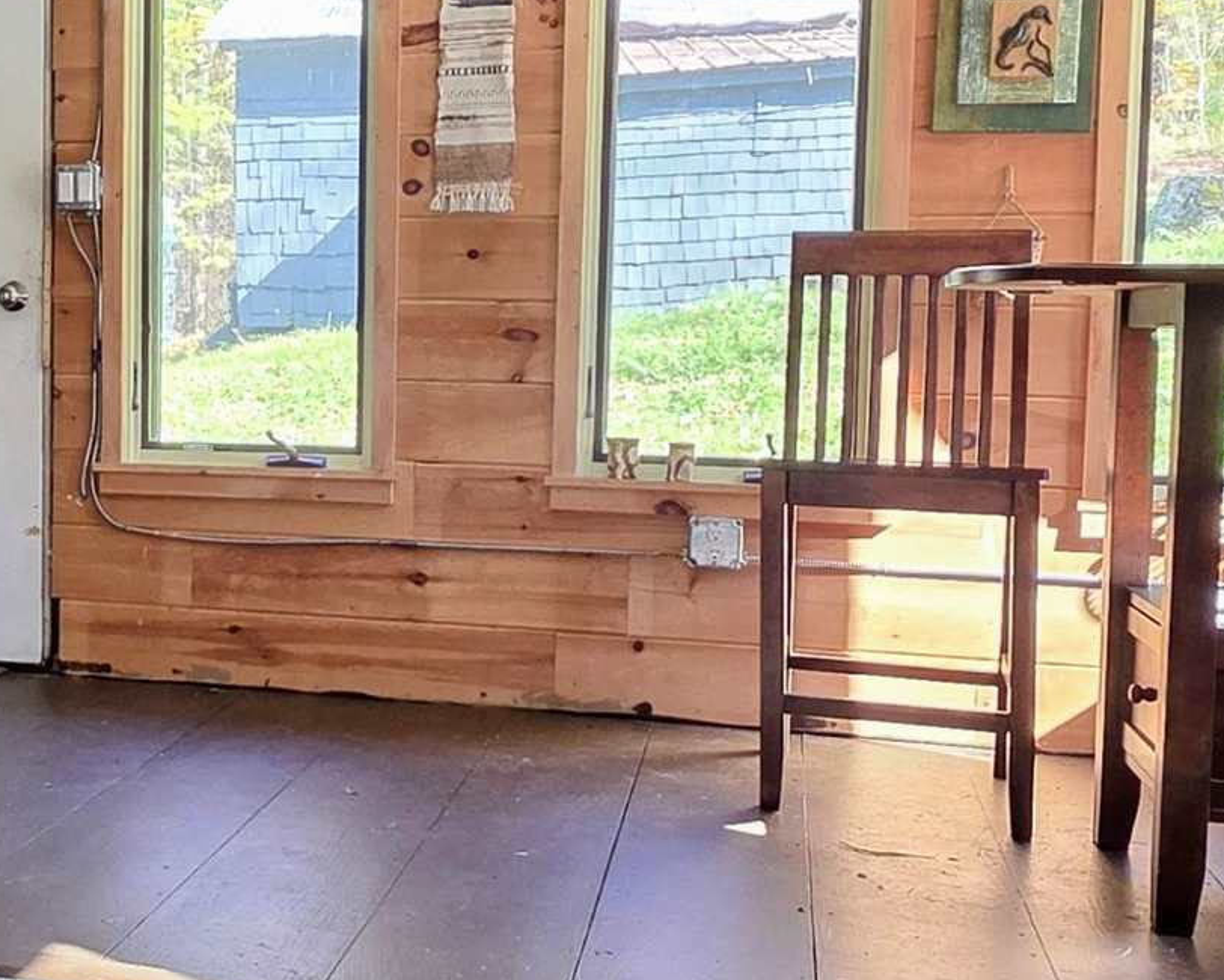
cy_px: 442
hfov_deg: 36.2
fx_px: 1739
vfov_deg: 31.4
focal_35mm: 48
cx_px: 101
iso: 160
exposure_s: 1/120
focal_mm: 2.2
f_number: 1.9
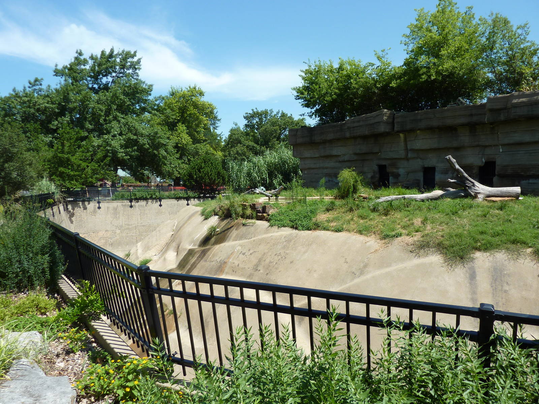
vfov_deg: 54.9
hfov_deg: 69.4
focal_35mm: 25
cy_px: 202
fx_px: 389
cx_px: 270
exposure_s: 1/500
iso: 80
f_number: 3.5
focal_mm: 4.1
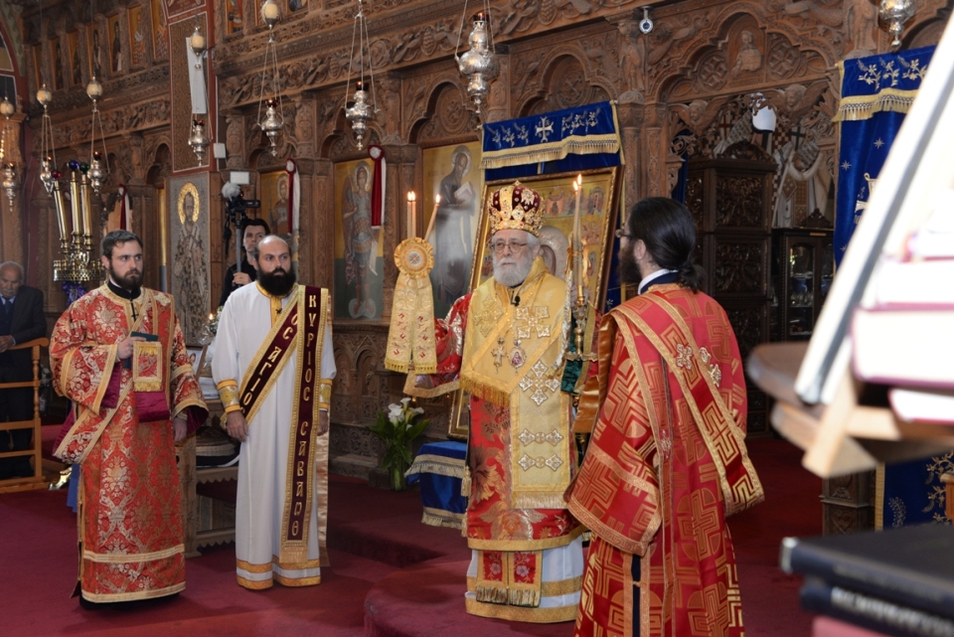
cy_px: 318
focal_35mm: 46
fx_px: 1219
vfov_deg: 29.3
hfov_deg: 42.7
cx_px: 477
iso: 1000
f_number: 5.6
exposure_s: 1/40
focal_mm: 46
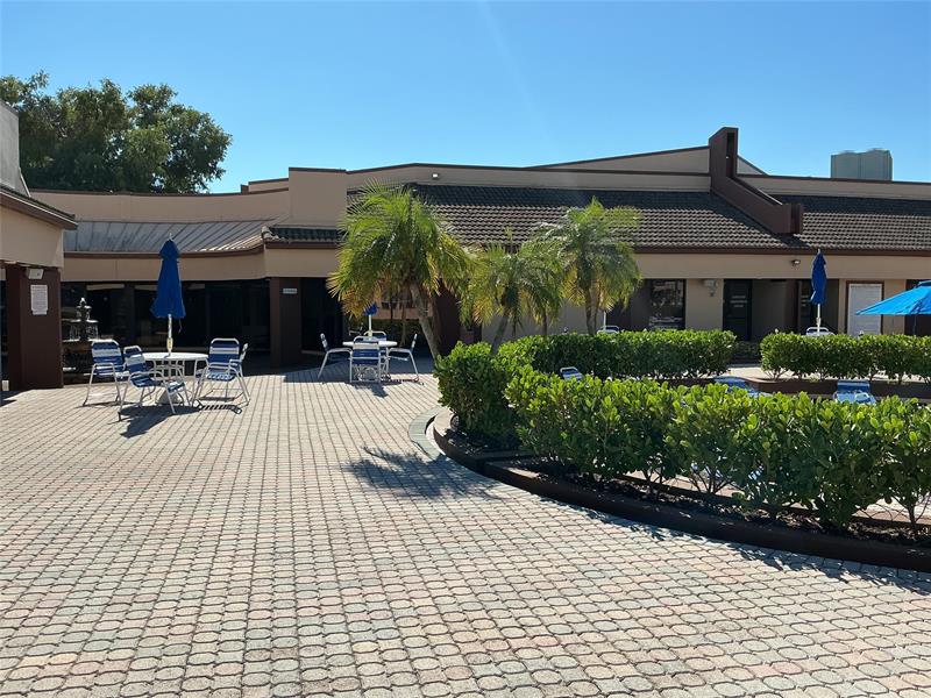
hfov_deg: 61.7
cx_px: 466
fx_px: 780
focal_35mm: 29
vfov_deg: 48.2
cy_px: 349
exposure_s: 1/2667
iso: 25
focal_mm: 3
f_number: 1.8
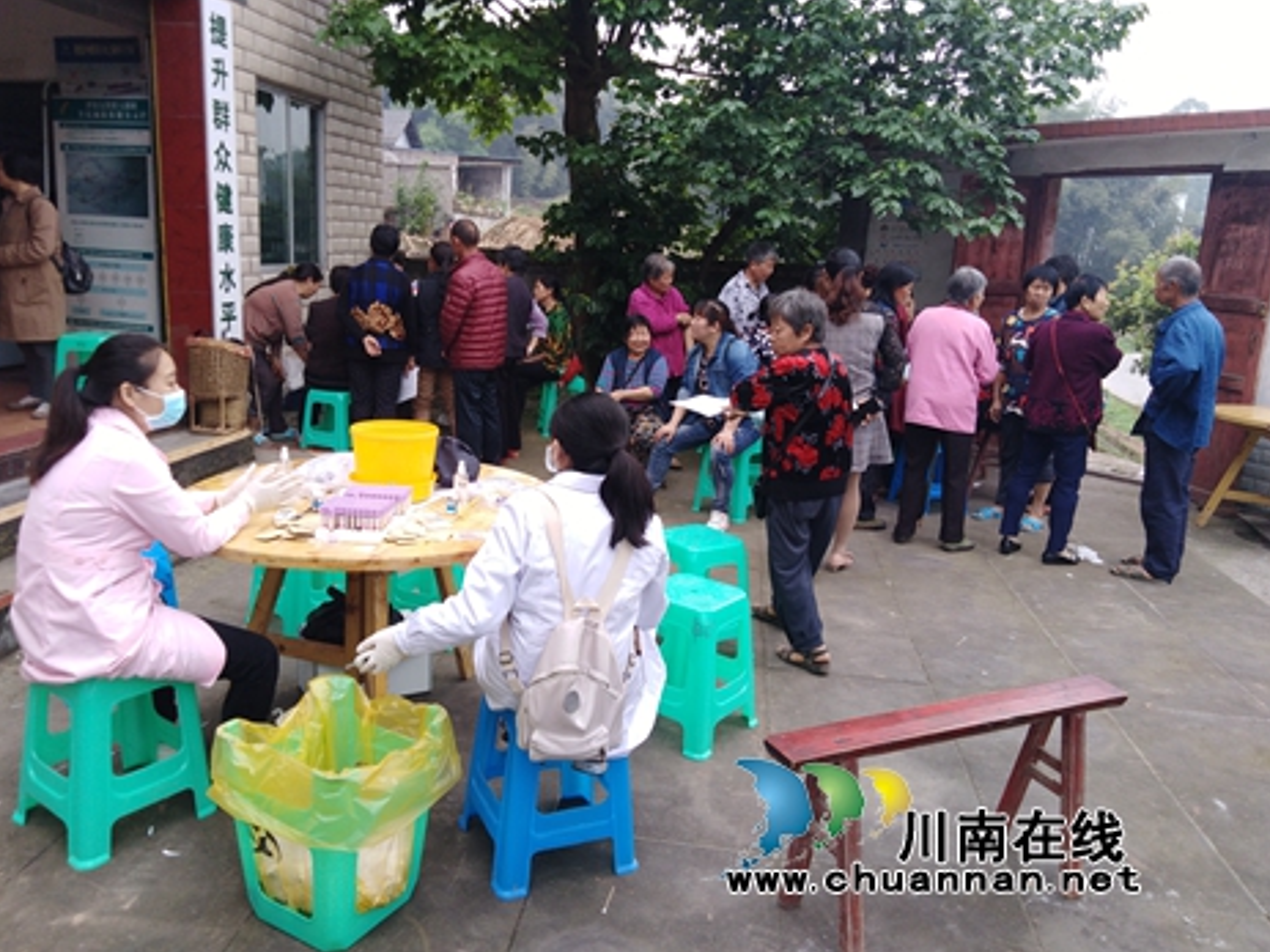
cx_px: 606
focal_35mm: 27
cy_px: 446
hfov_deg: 65.3
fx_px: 990
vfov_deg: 51.3
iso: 100
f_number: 2.2
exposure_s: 1/144
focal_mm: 3.46
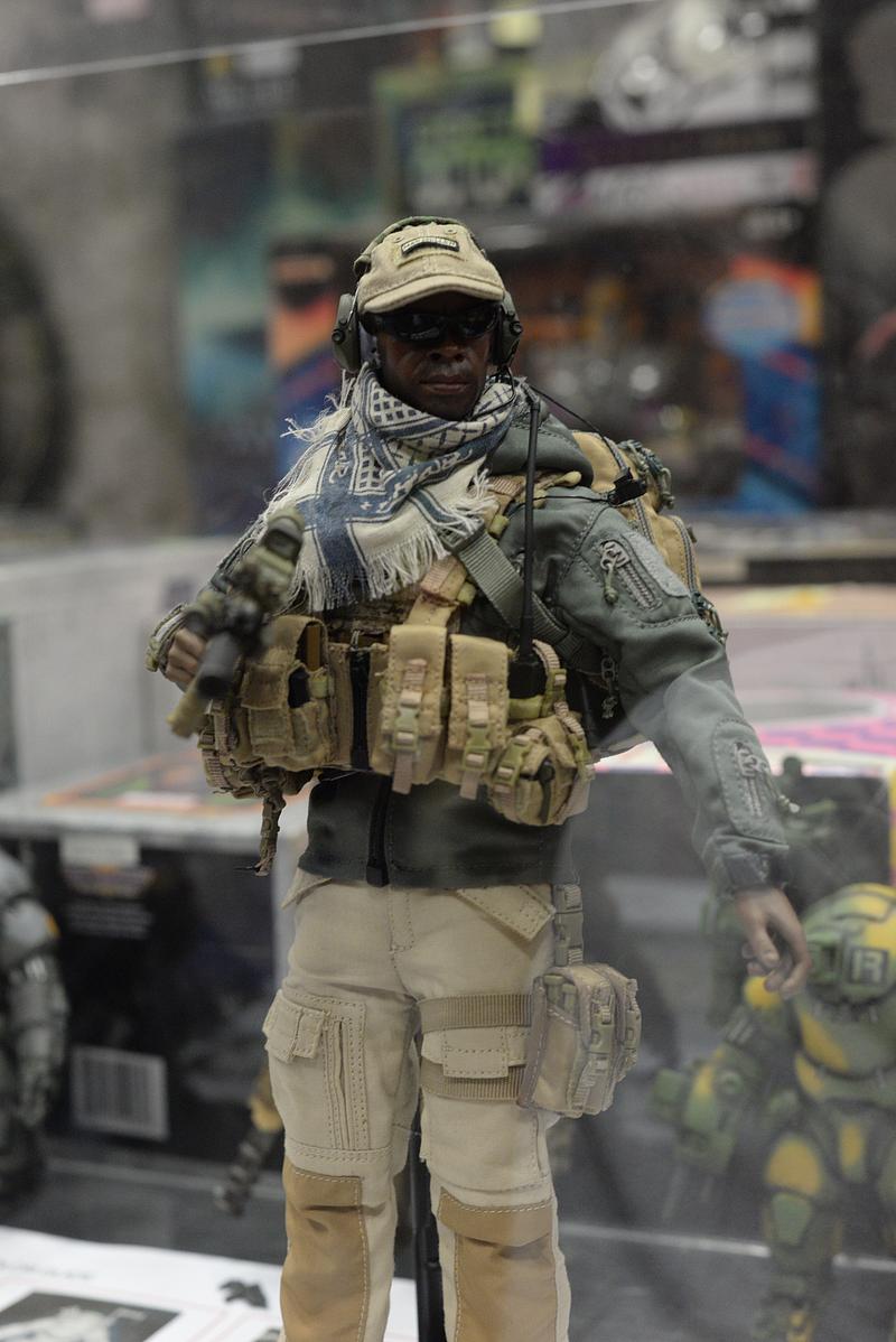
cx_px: 448
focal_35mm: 50
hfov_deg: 27.0
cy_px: 671
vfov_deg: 39.6
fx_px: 1864
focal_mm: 50
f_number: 5.6
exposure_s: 1/100
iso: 3200
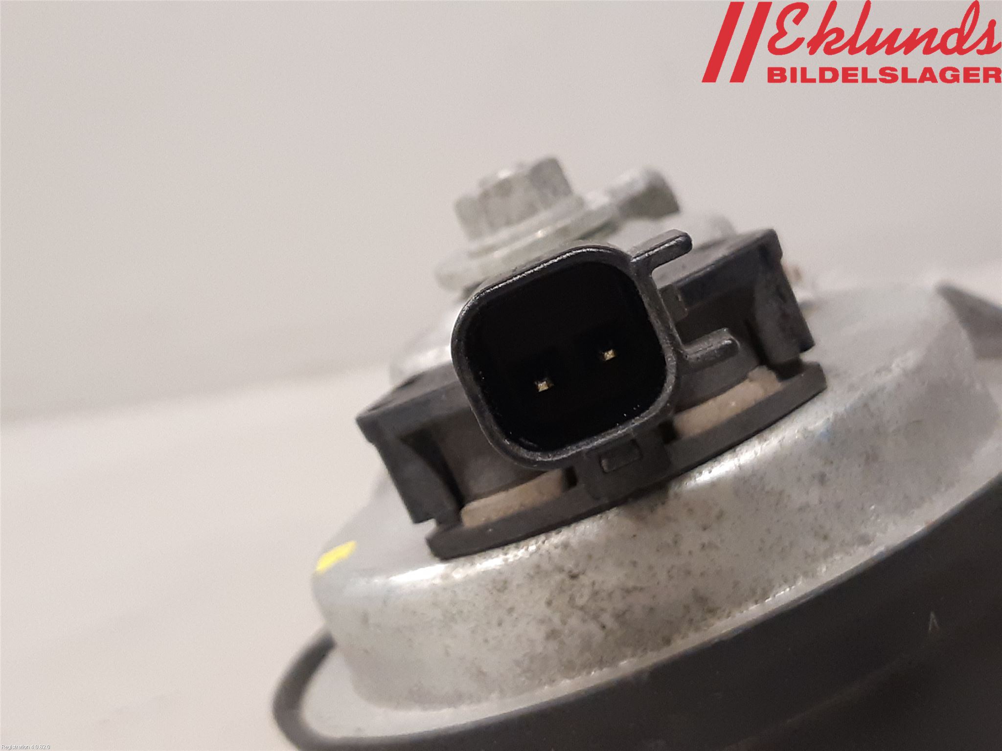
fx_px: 753
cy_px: 376
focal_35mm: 26
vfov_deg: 53.1
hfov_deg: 67.3
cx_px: 501
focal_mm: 3.93
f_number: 1.7
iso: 250
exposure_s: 1/50
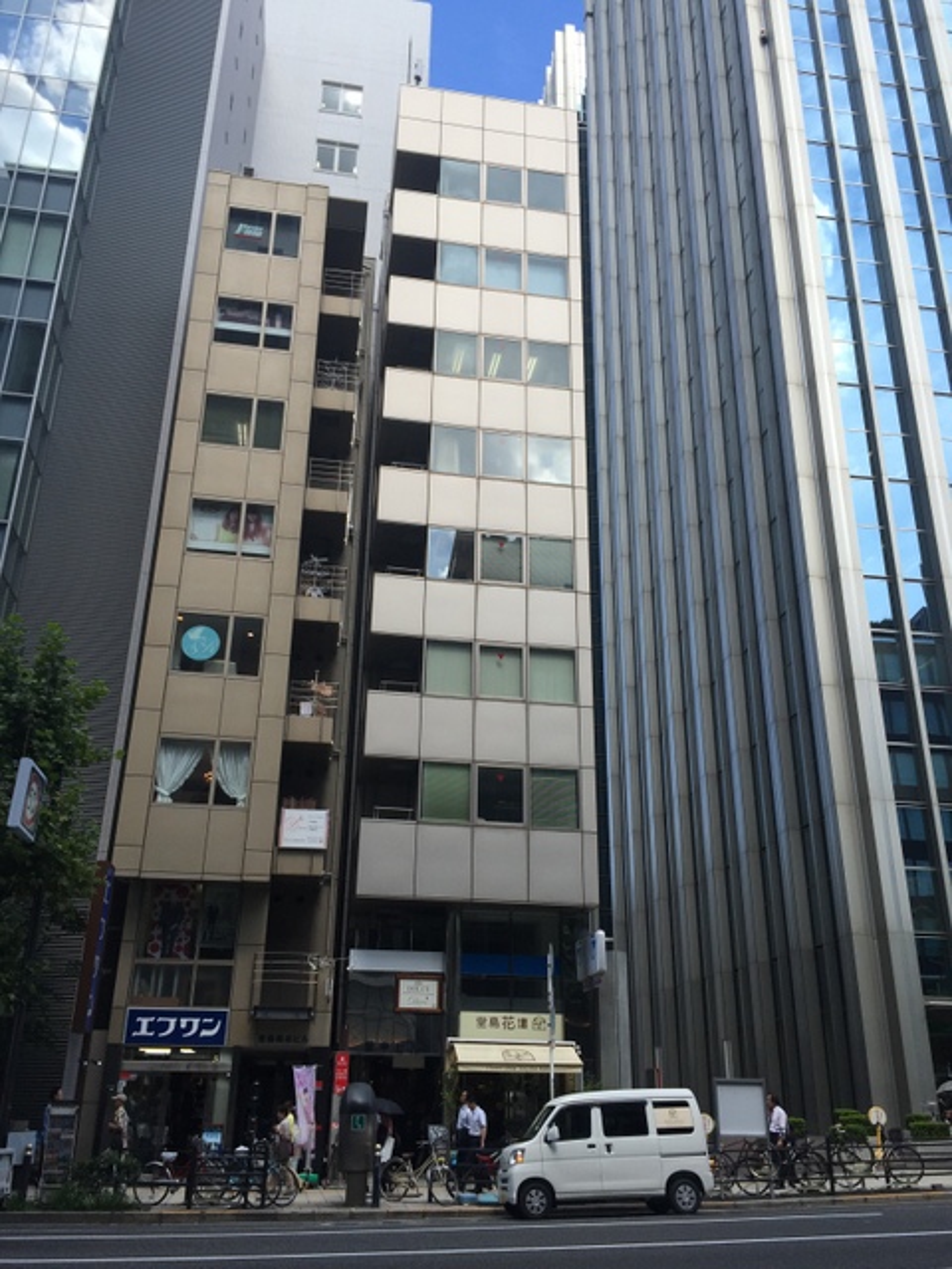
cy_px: 634
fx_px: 1063
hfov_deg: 48.2
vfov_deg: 61.7
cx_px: 476
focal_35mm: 29
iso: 32
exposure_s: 1/898
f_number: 2.2
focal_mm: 4.15
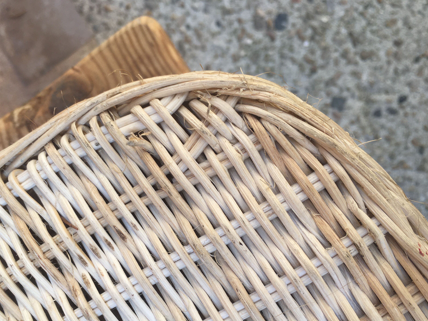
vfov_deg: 38.4
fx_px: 457
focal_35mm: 37
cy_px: 200
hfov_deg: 50.0
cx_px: 187
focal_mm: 4.15
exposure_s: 1/196
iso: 25
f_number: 2.2
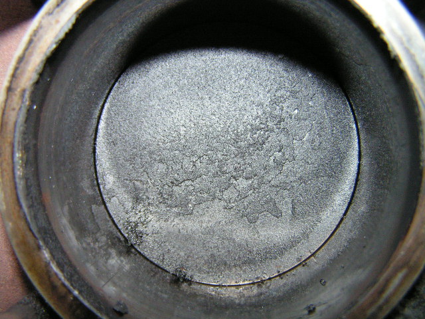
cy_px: 160
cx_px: 212
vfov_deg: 37.7
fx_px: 467
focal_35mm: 38
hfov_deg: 49.0
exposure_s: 1/250
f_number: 2.8
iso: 200
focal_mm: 6.3
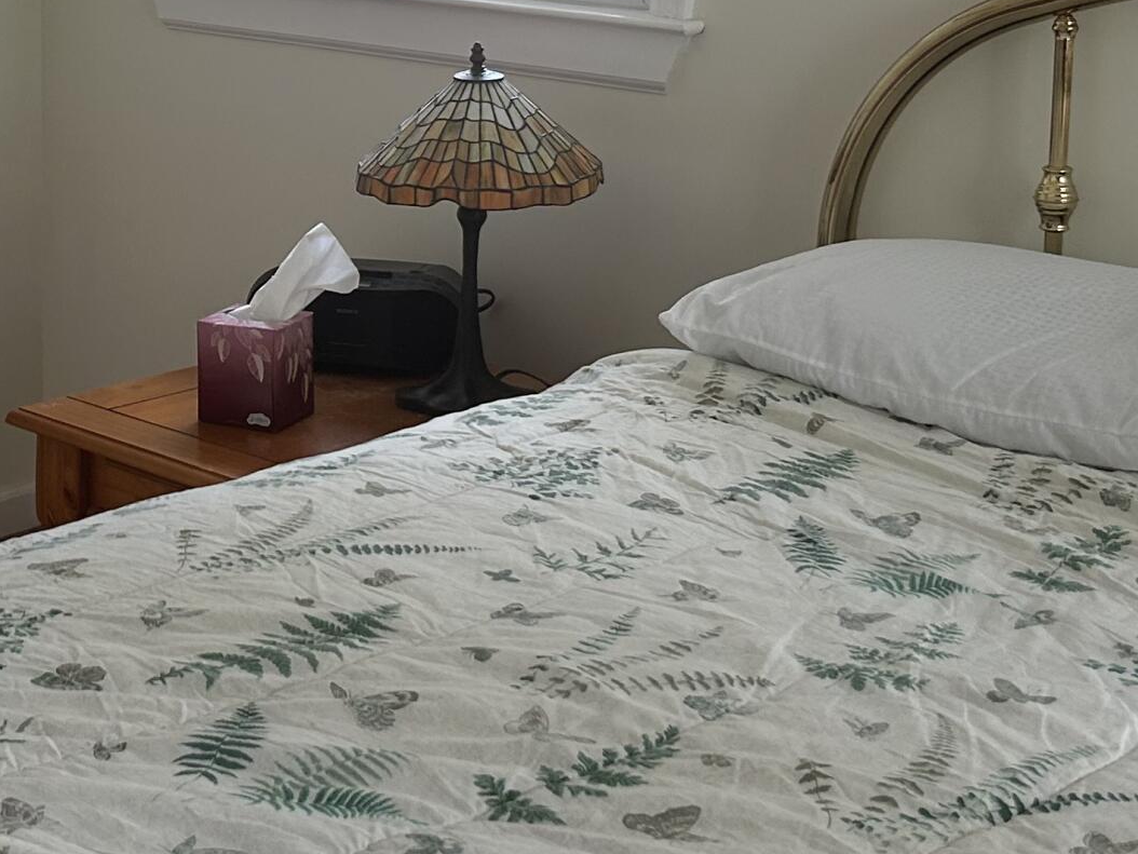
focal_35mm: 74
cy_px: 134
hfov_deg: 25.3
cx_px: 63
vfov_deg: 19.6
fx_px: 2433
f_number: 1.5
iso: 80
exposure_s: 1/121
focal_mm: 5.7
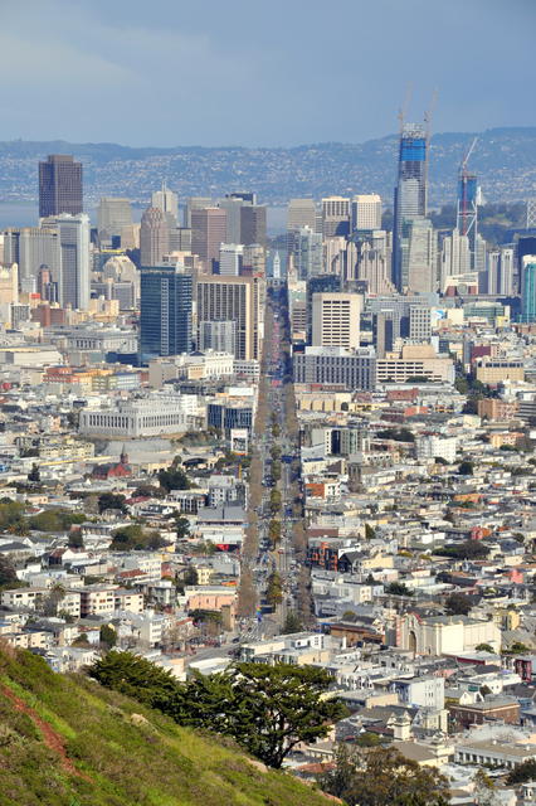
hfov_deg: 9.1
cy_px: 403
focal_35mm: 150
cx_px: 268
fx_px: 3353
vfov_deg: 13.7
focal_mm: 100
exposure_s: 1/500
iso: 200
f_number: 11
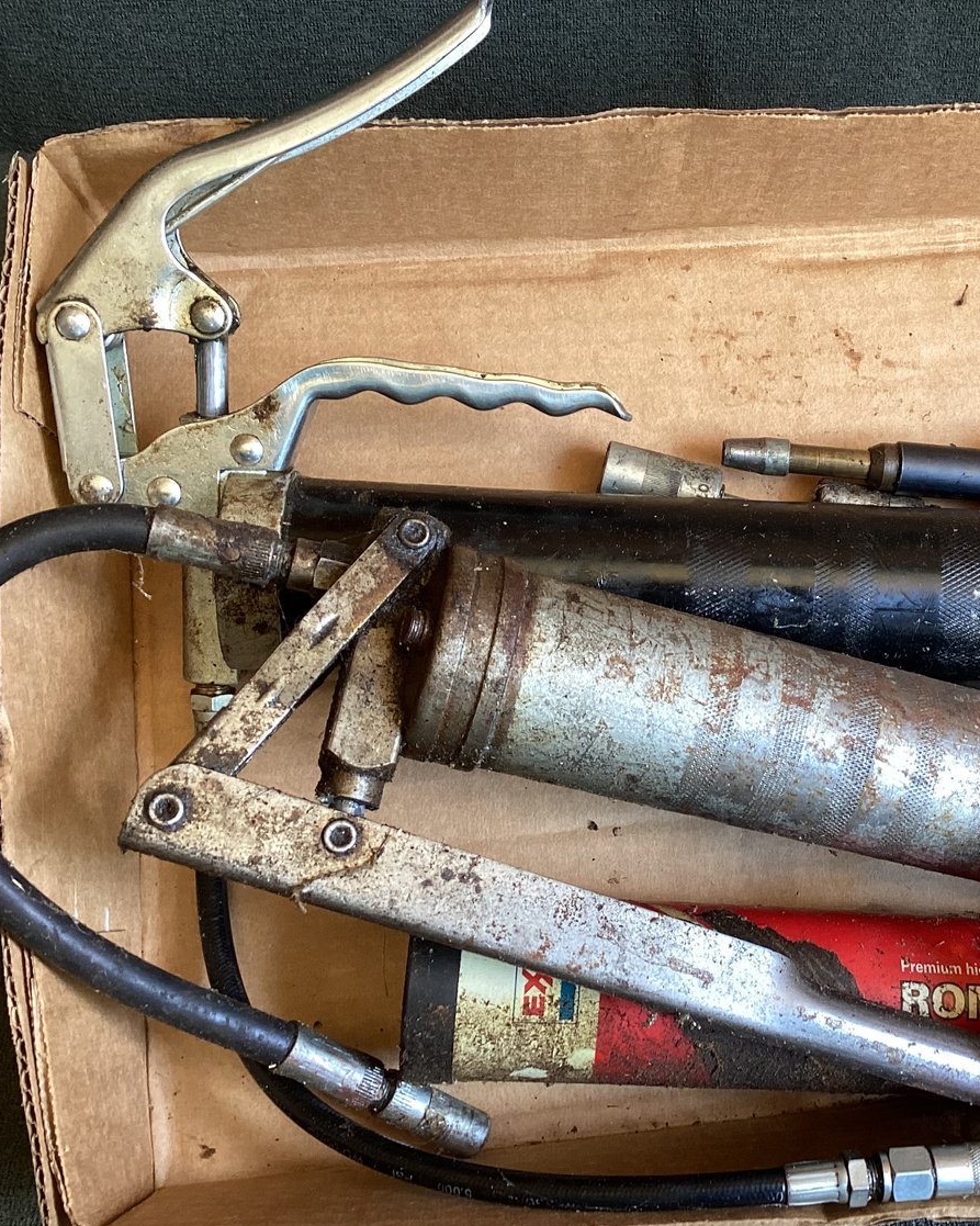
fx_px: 1487
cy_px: 616
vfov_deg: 44.8
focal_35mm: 41
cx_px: 719
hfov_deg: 35.8
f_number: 2.4
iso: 64
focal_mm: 3.3
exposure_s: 1/50
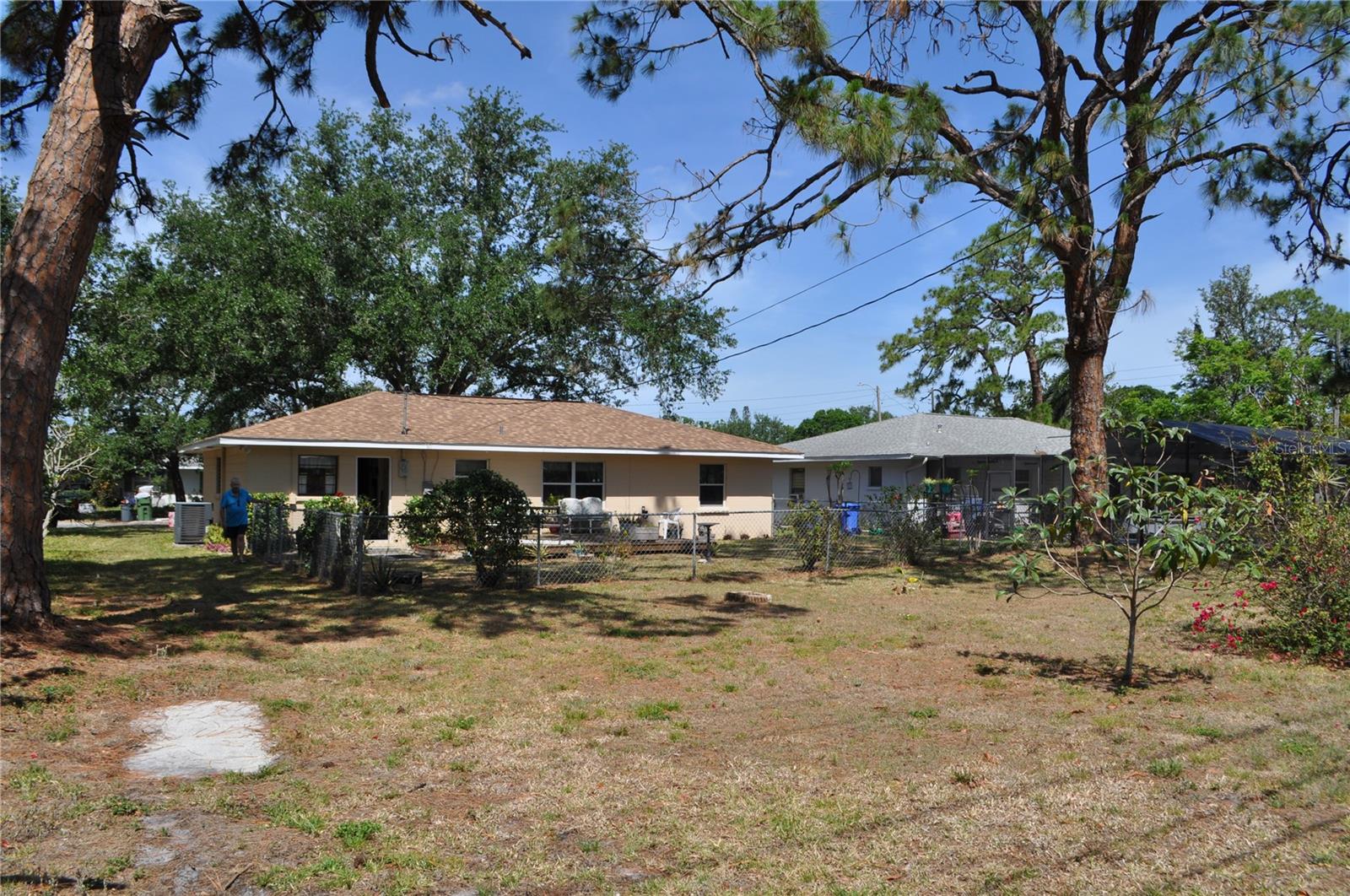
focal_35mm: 27
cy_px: 448
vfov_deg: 47.8
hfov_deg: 67.5
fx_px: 1011
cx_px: 675
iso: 200
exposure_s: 1/400
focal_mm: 18
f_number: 10
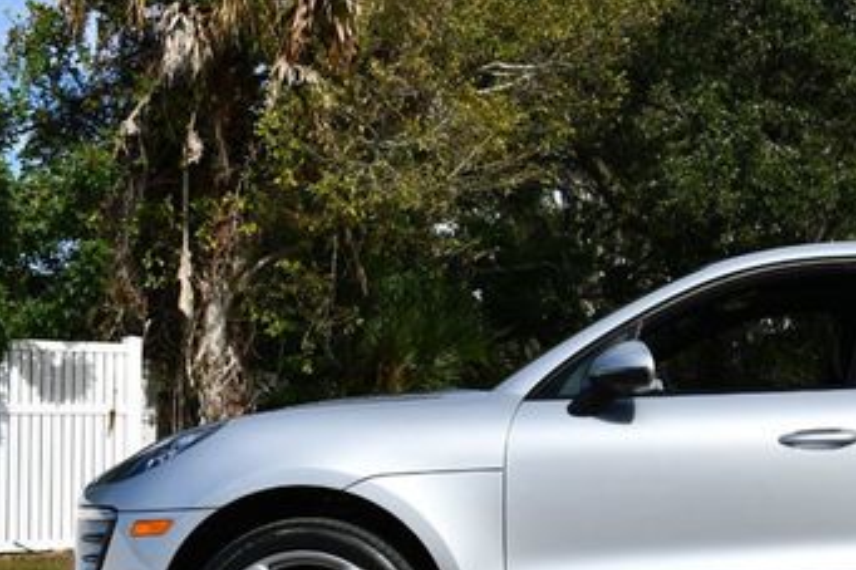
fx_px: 1473
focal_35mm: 62
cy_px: 331
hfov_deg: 30.8
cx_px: 781
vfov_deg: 21.9
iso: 100
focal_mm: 22
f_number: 9
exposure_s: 1/320
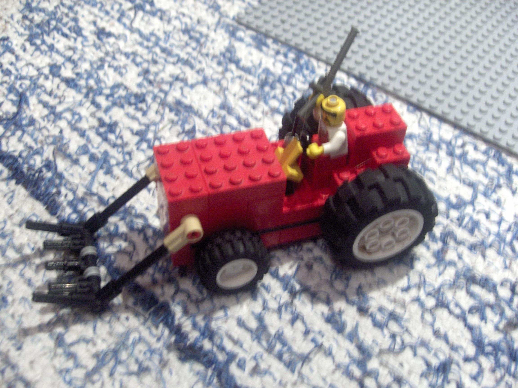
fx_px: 584
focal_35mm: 39
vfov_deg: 36.8
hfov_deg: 47.9
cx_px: 259
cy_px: 194
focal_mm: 8
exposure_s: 1/3.57
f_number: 2.8
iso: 100
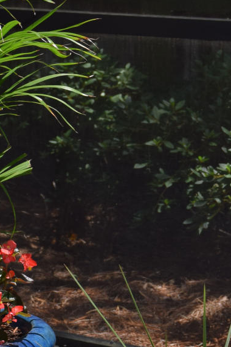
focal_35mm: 221
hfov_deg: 6.2
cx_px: 61
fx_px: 2127
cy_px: 301
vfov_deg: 9.3
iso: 100
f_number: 7.1
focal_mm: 42
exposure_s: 1/200
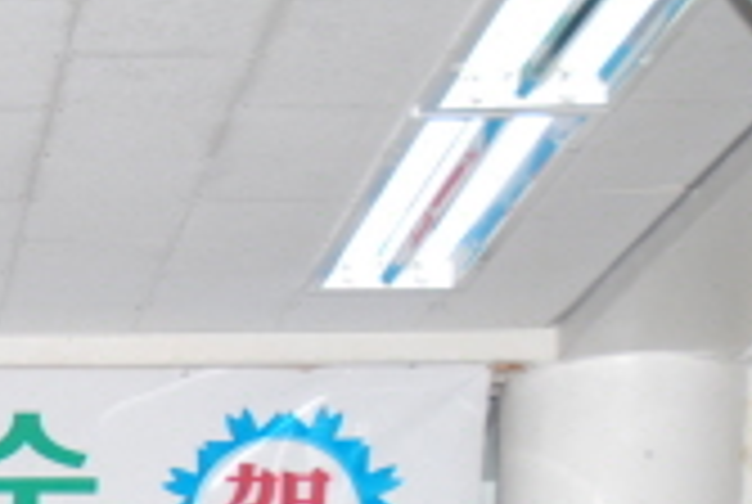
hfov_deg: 11.5
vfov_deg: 8.0
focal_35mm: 162
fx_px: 3393
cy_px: 1082
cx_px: -729
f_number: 4.5
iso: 200
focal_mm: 25
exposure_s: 1/60
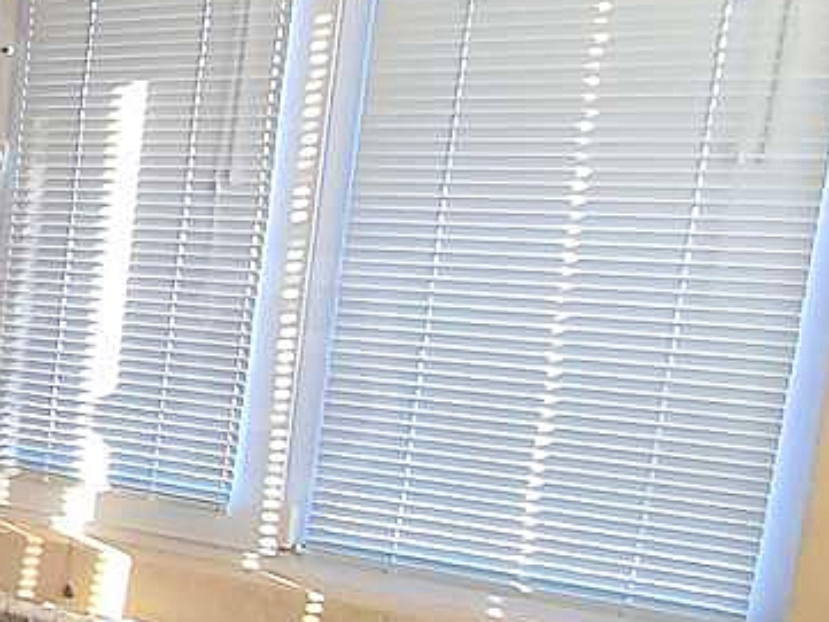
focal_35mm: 54
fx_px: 1294
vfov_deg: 27.0
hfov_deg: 20.6
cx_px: -746
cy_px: 341
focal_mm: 1.8
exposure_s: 1/50
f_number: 2.2
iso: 100
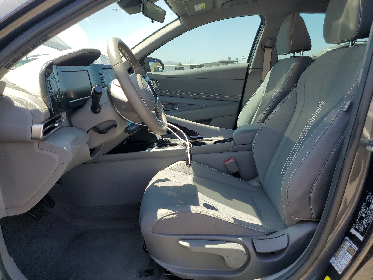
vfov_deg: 53.1
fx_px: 280
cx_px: 186
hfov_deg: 67.3
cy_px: 140
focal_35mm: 26
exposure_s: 1/667
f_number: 1.5
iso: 50
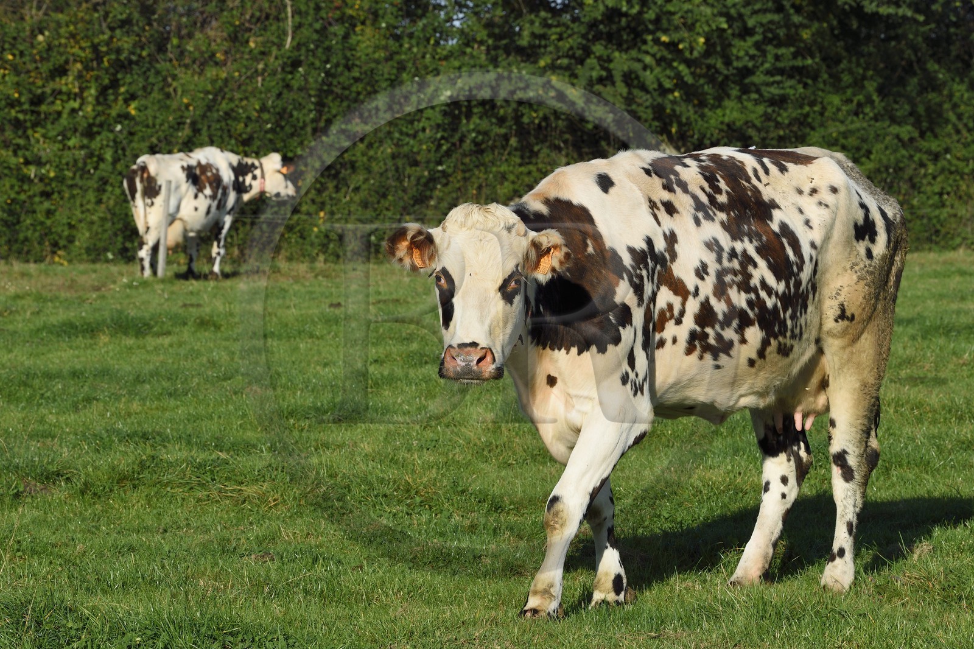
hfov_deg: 13.7
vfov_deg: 9.1
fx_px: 4057
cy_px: 324
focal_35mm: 150
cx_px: 487
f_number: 13
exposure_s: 1/320
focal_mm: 150
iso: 200
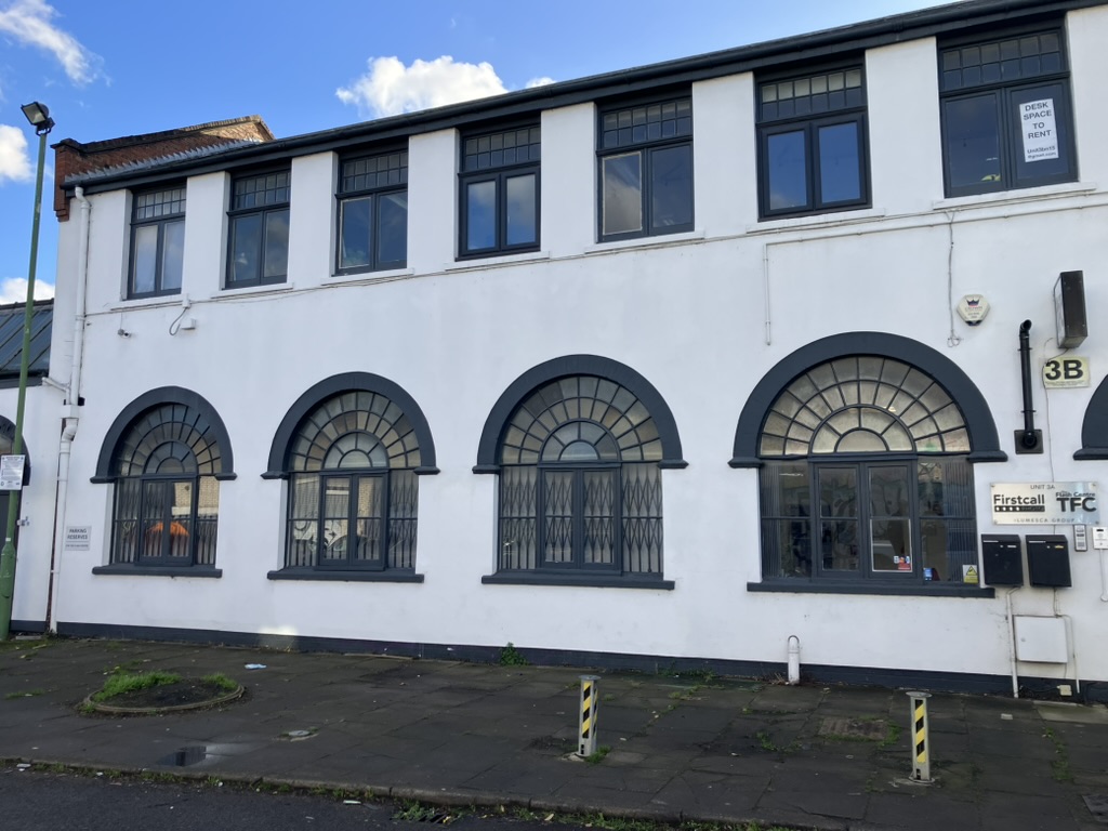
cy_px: 416
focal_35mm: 28
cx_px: 554
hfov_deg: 63.4
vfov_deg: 49.7
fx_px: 896
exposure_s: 1/714
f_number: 1.8
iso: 32
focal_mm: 3.99
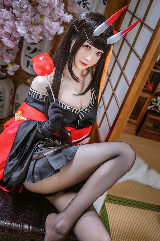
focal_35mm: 36
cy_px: 120
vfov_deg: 53.2
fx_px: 240
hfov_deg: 36.8
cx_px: 80
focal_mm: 36
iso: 640
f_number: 4
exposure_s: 1/100
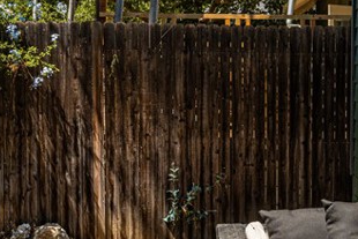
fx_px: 985
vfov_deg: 13.8
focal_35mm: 99
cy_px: 61
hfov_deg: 20.6
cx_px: 179
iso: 100
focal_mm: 30
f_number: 6.3
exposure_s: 1/320
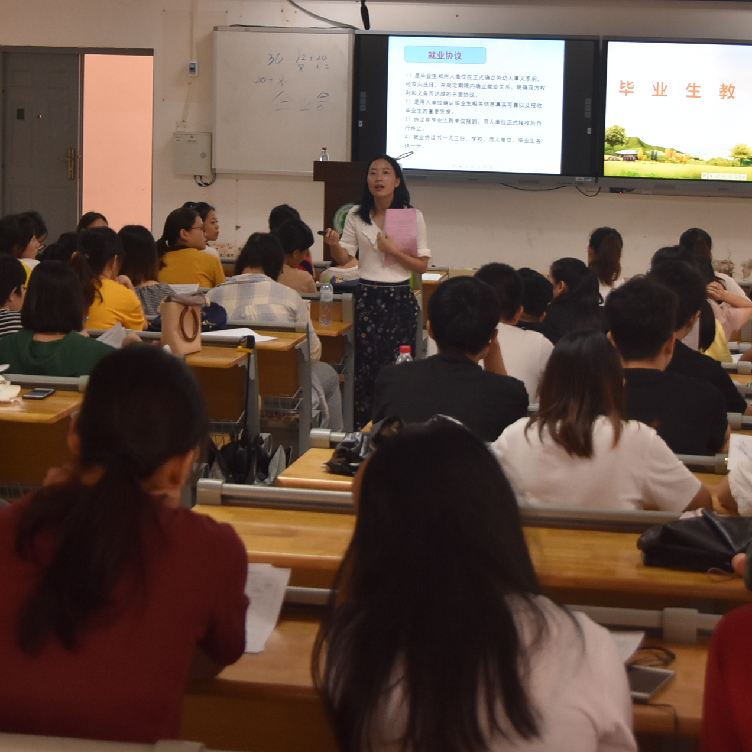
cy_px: 179
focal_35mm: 84
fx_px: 2065
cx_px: 393
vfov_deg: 20.5
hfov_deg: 20.6
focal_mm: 28
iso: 800
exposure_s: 1/90
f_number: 4.8
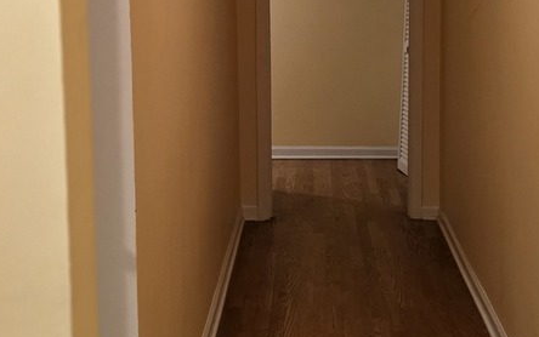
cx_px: 391
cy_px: 105
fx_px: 1161
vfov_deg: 16.5
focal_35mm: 79
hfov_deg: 25.9
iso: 400
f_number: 1.7
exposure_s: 1/120
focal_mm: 6.3
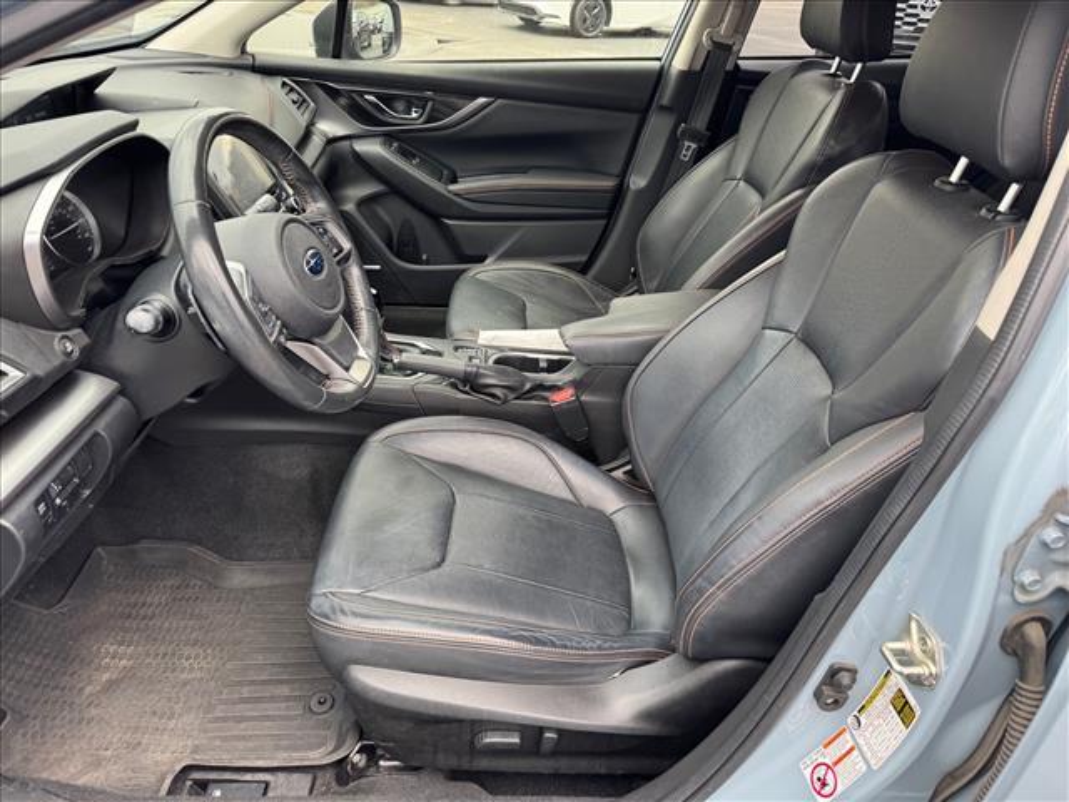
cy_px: 401
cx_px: 534
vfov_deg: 56.8
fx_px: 741
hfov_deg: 71.6
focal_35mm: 24
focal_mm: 6.76
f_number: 1.78
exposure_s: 1/192
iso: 64
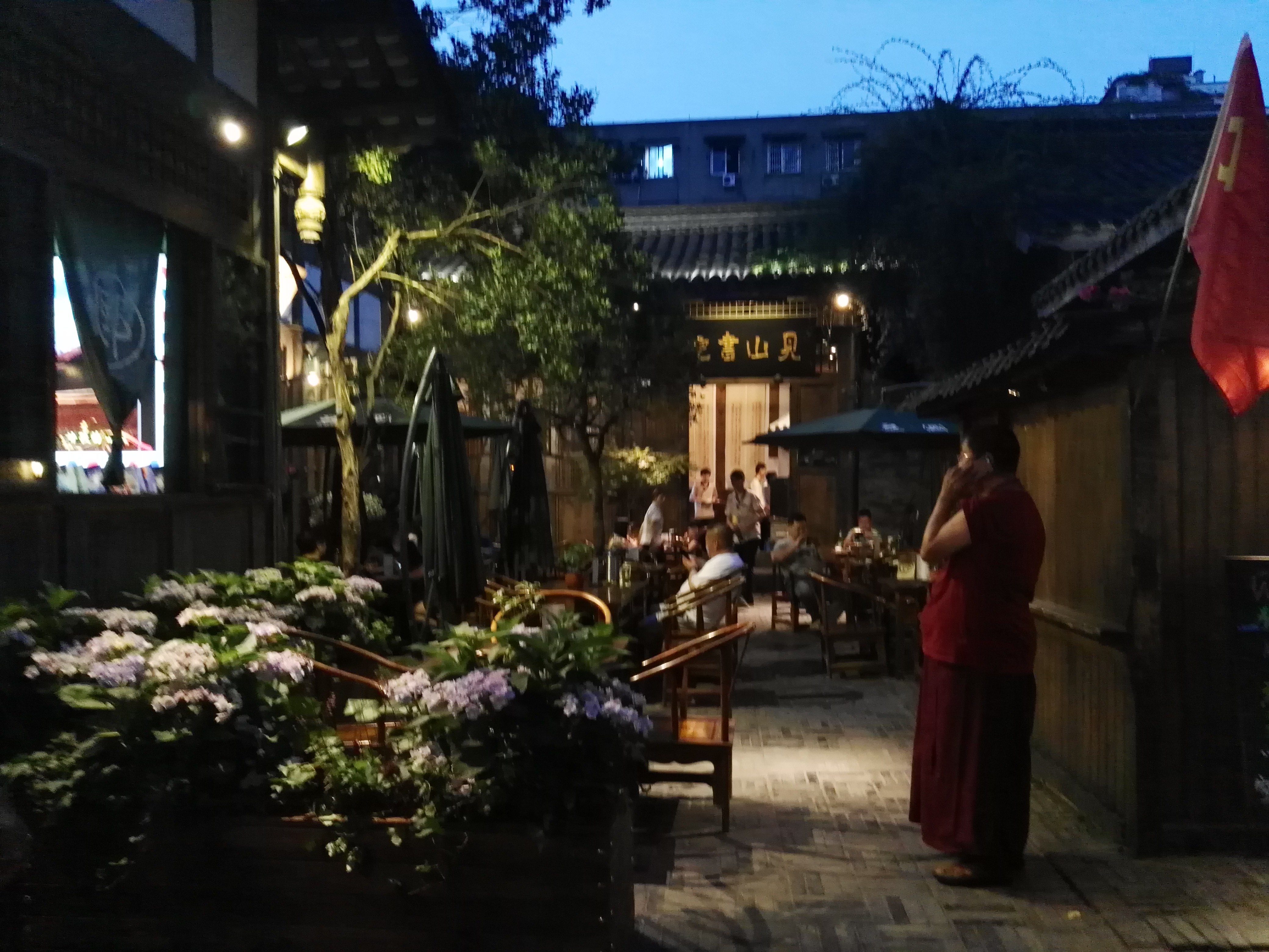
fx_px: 1026
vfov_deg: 49.7
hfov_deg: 63.4
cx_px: 634
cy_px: 476
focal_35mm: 28
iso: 626
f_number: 2
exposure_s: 1/17
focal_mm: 2.96
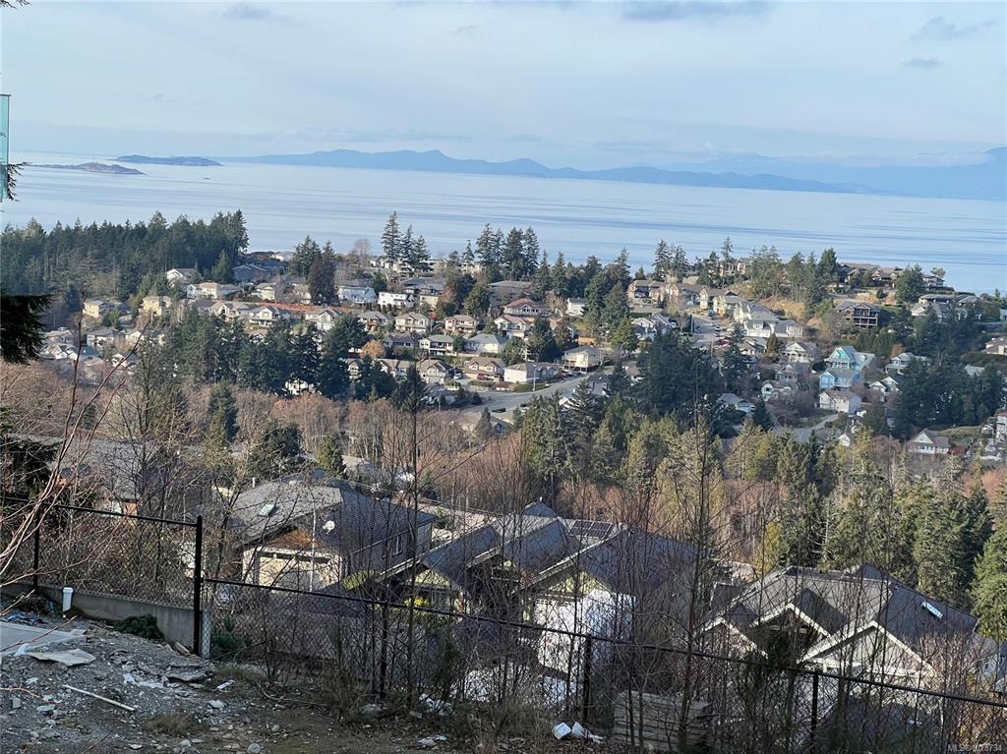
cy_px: 377
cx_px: 504
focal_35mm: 77
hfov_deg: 25.3
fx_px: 2239
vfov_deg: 19.1
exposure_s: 1/370
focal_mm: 9
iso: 32
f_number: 2.8
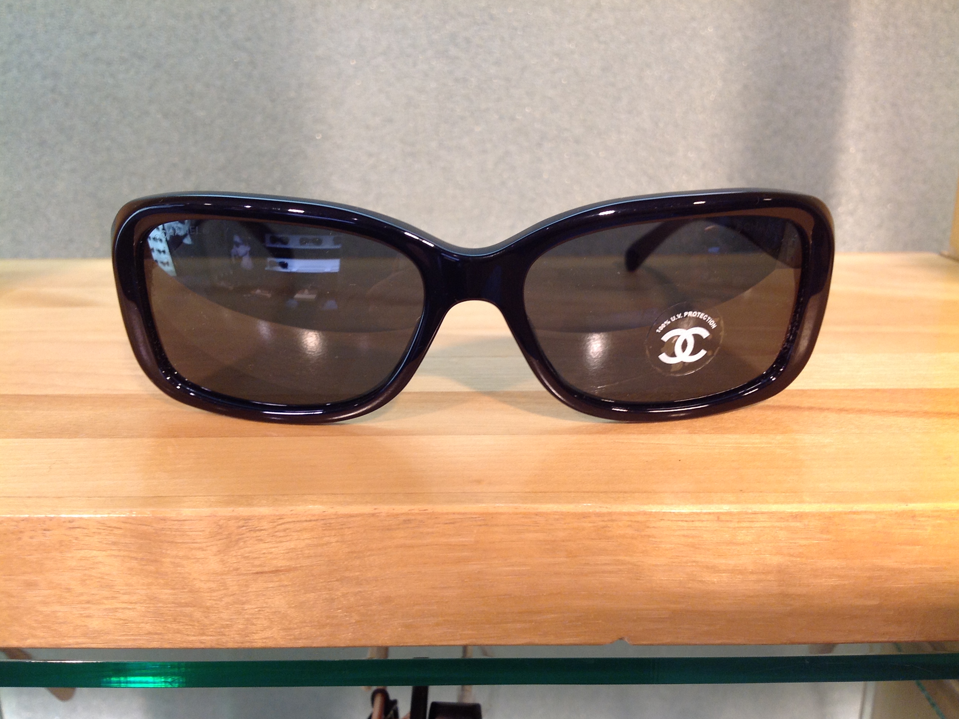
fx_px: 997
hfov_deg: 51.4
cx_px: 473
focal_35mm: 36
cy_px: 367
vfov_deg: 39.7
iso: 80
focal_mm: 4.28
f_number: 2.4
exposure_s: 1/20
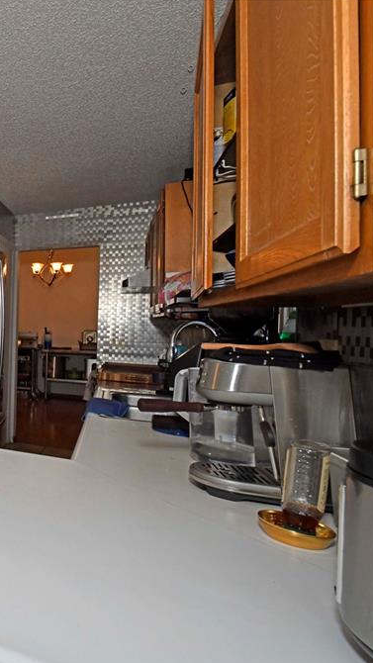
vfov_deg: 76.3
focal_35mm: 24
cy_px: 332
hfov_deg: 33.0
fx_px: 422
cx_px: -129
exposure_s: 1/160
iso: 1250
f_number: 13
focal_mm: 15
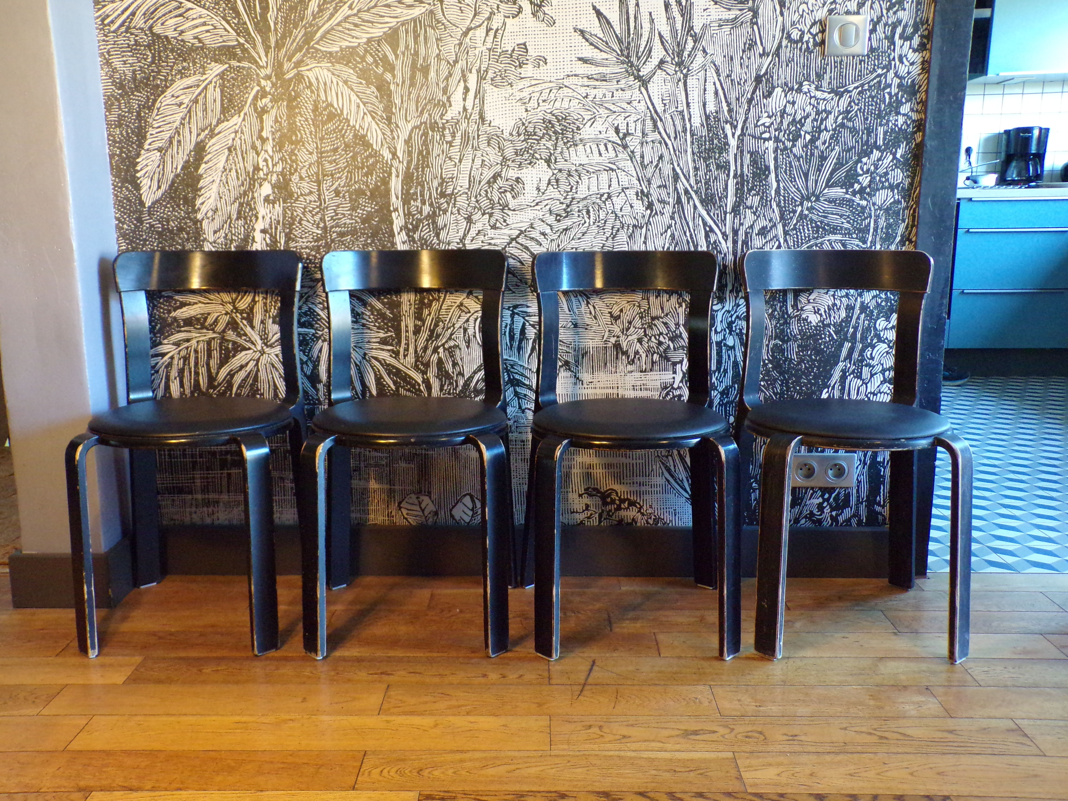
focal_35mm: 32
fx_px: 987
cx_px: 534
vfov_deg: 44.2
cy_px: 400
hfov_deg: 56.8
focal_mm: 5.8
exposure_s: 1/20
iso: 525
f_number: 3.2
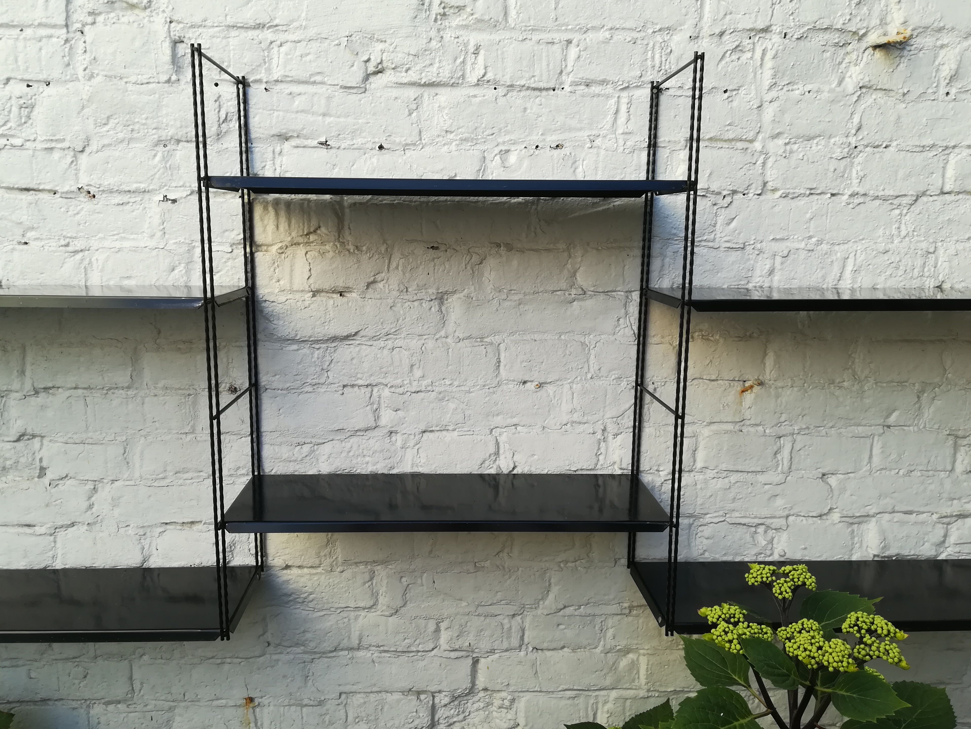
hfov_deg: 65.3
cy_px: 355
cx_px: 467
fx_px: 757
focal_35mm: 27
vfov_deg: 51.4
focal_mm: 3.83
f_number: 2.2
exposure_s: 1/111
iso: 50
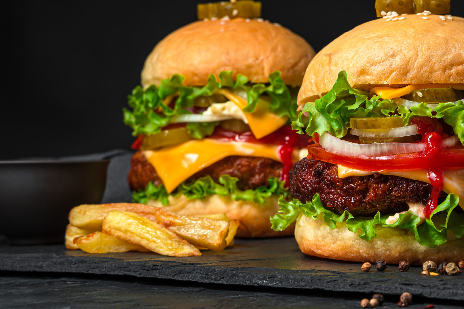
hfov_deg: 18.4
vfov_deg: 12.3
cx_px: 319
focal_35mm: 111
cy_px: 88
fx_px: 1430
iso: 100
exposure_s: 1/200
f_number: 11
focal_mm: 75
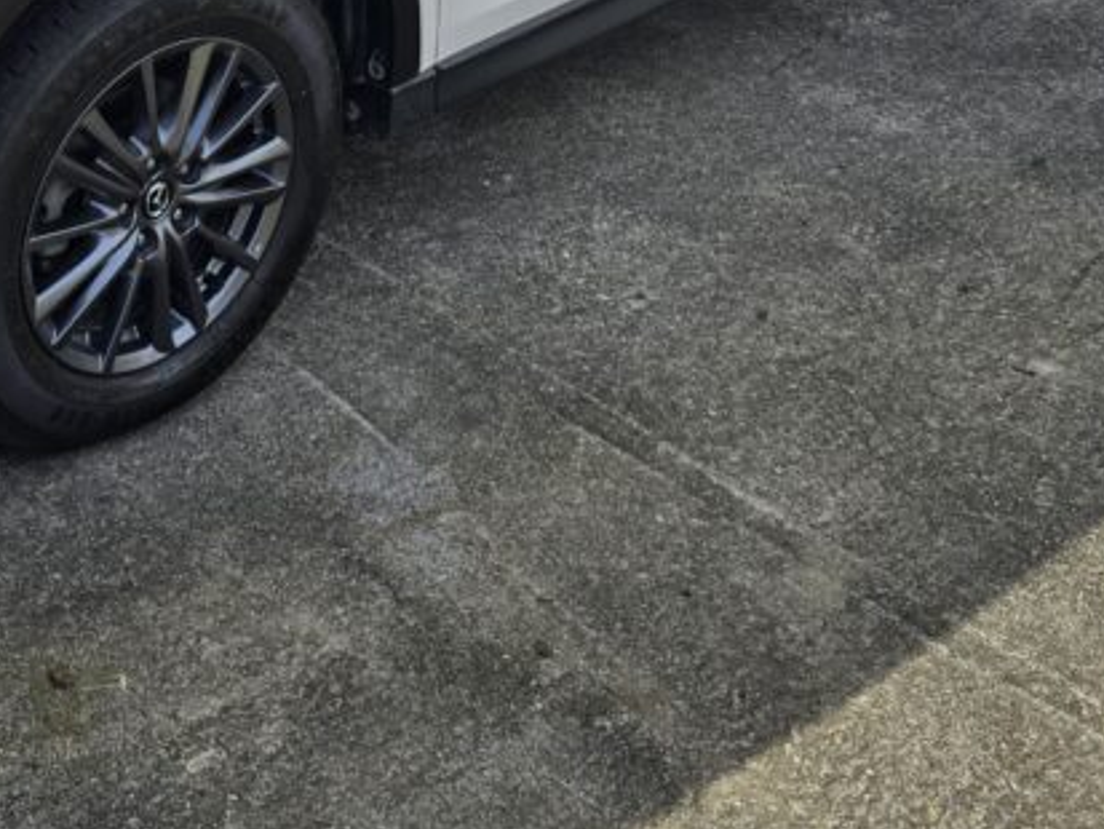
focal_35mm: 57
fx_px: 1818
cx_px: 372
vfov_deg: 23.3
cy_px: -187
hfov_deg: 33.5
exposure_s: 1/957
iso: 12
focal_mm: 6.3
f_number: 1.7
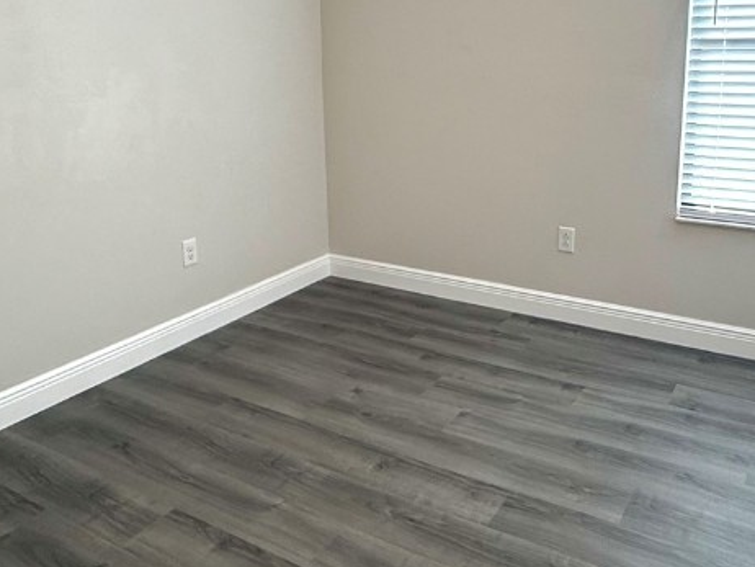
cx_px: 454
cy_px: 183
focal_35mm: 31
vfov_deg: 44.7
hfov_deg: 57.8
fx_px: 676
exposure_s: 1/123
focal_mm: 2.22
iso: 64
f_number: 2.2
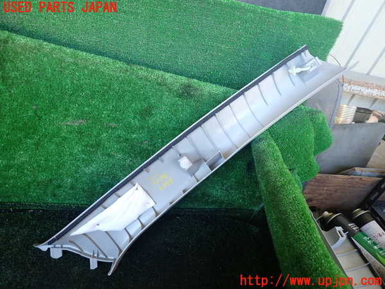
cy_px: 144
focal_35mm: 25
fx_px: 278
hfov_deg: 69.4
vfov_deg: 54.9
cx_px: 192
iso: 200
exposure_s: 1/50
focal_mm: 4.5
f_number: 2
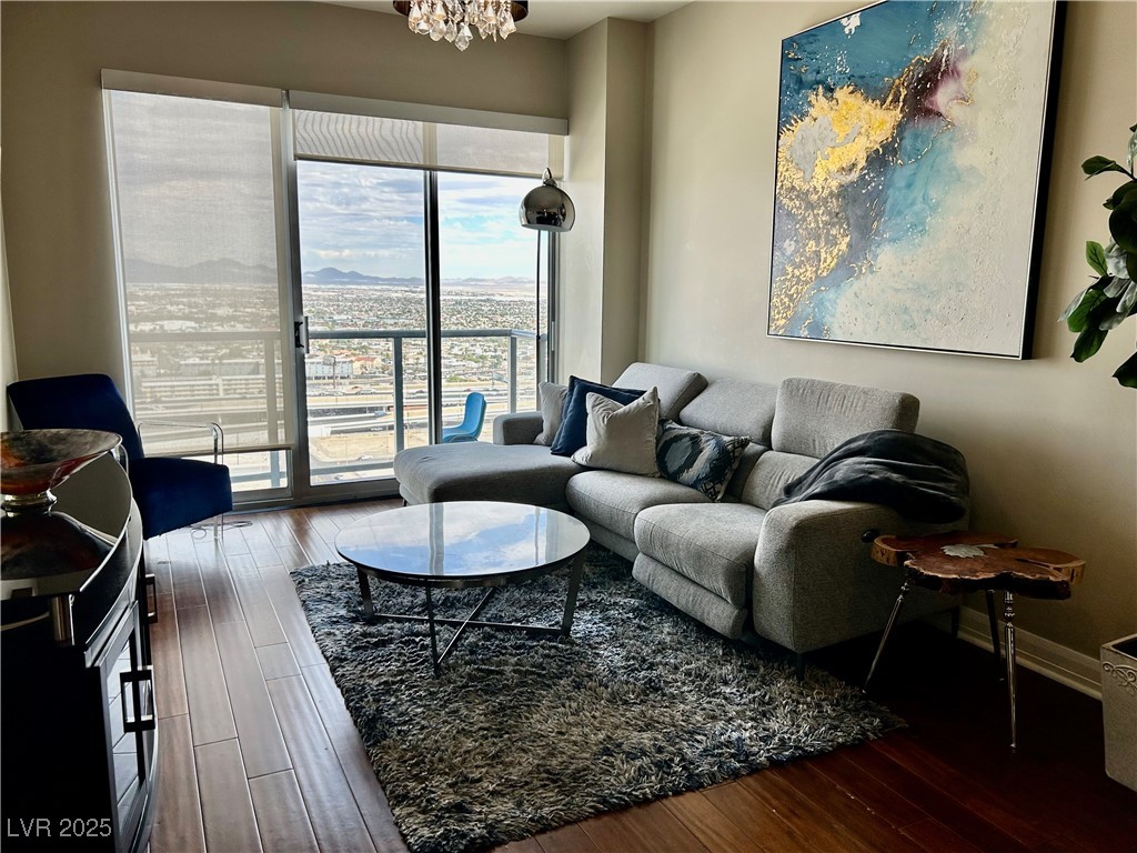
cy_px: 426
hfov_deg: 67.3
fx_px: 854
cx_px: 568
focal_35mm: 26
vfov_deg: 53.1
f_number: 1.5
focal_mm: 5.7
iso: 50
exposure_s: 1/374
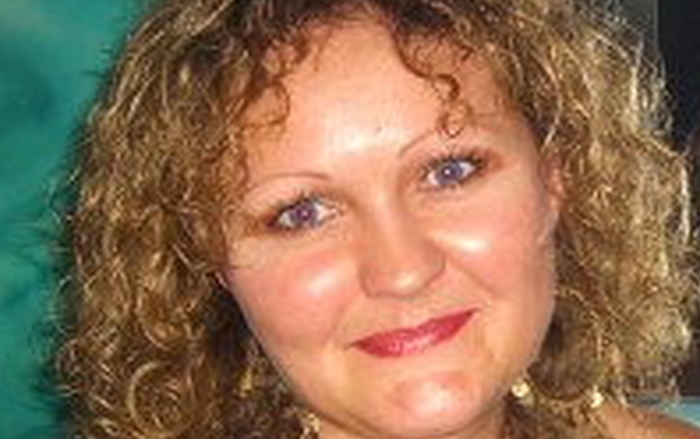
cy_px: 471
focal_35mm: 122
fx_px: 2329
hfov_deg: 16.8
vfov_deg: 10.6
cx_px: 647
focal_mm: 7.9
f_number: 2.8
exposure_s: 1/60
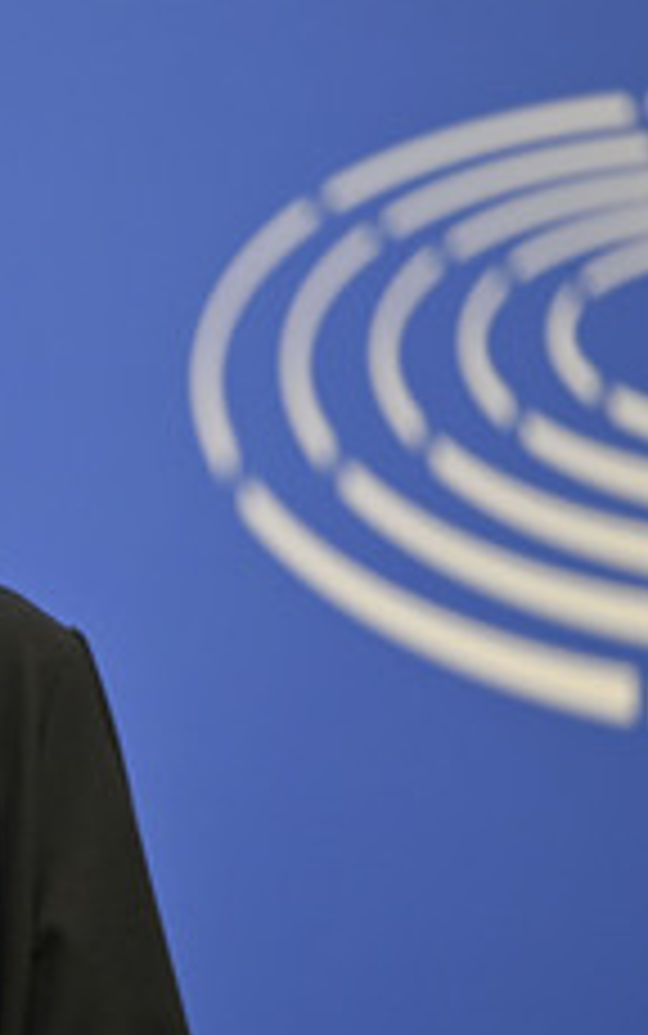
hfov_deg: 3.7
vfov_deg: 5.8
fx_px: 10131
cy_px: 536
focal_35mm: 359
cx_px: -227
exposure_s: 1/160
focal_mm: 180
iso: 640
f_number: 2.8
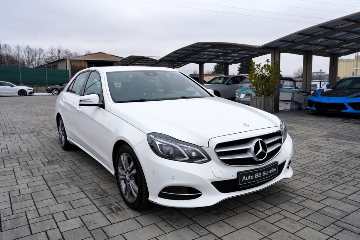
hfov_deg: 65.5
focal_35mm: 28
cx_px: 180
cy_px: 120
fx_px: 280
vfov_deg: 46.4
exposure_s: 1/200
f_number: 7.1
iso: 100
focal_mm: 28
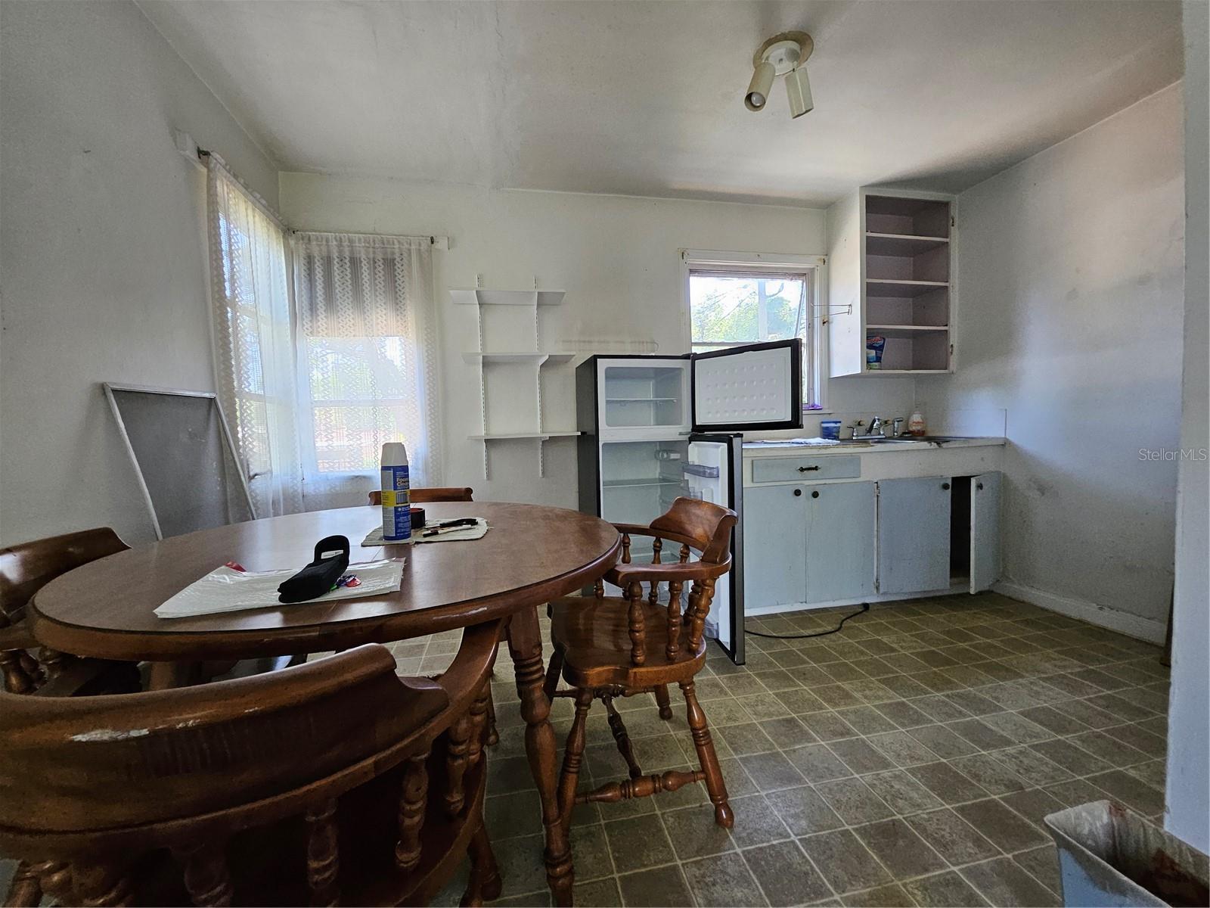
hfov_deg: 106.2
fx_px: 454
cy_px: 454
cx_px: 605
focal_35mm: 13
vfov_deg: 89.9
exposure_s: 1/60
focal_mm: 1.74
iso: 250
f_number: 2.2
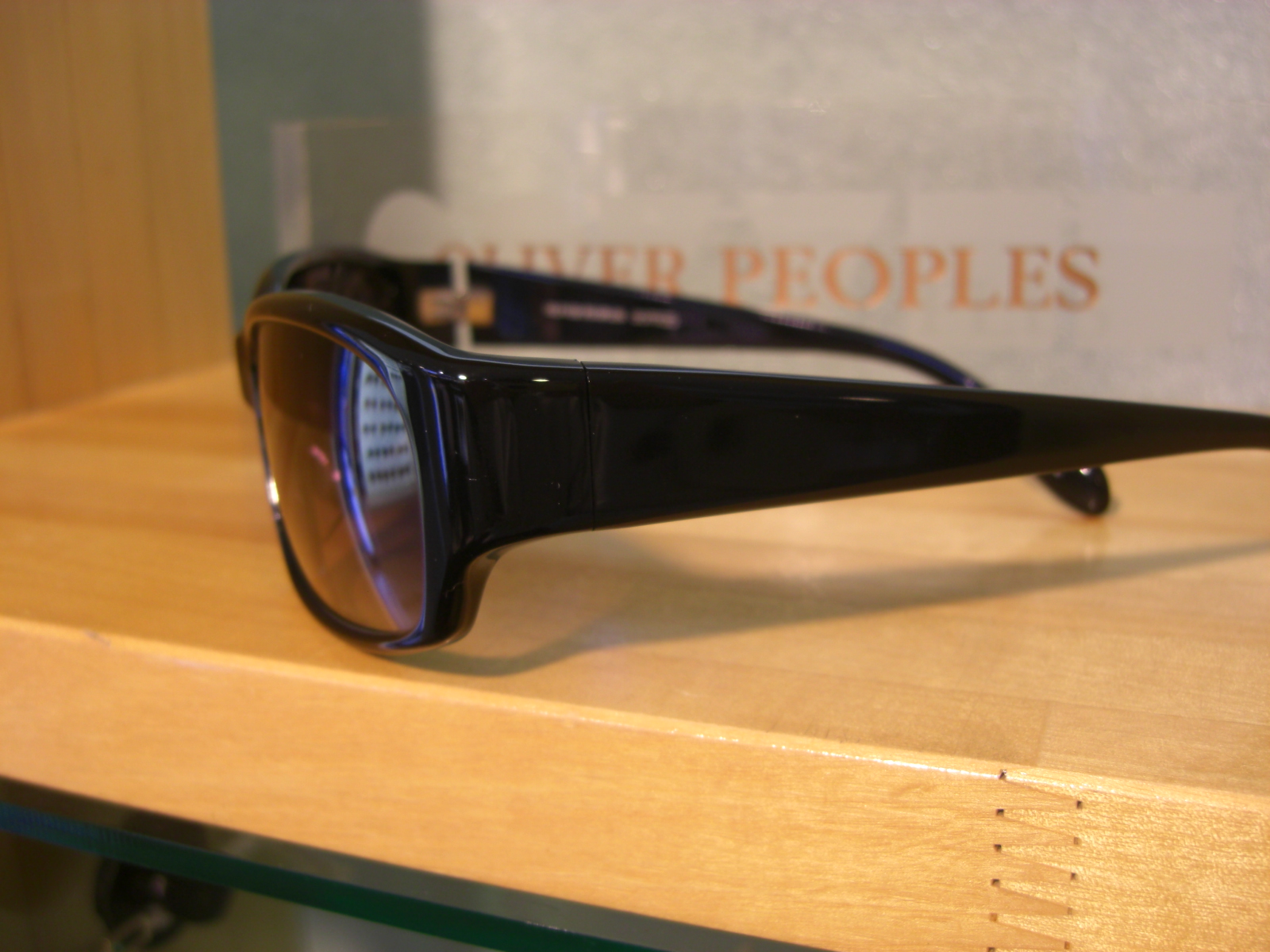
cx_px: 635
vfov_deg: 37.7
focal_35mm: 38
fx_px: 1394
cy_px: 476
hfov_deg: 49.0
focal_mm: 7.9
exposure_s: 1/50
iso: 100
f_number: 2.8
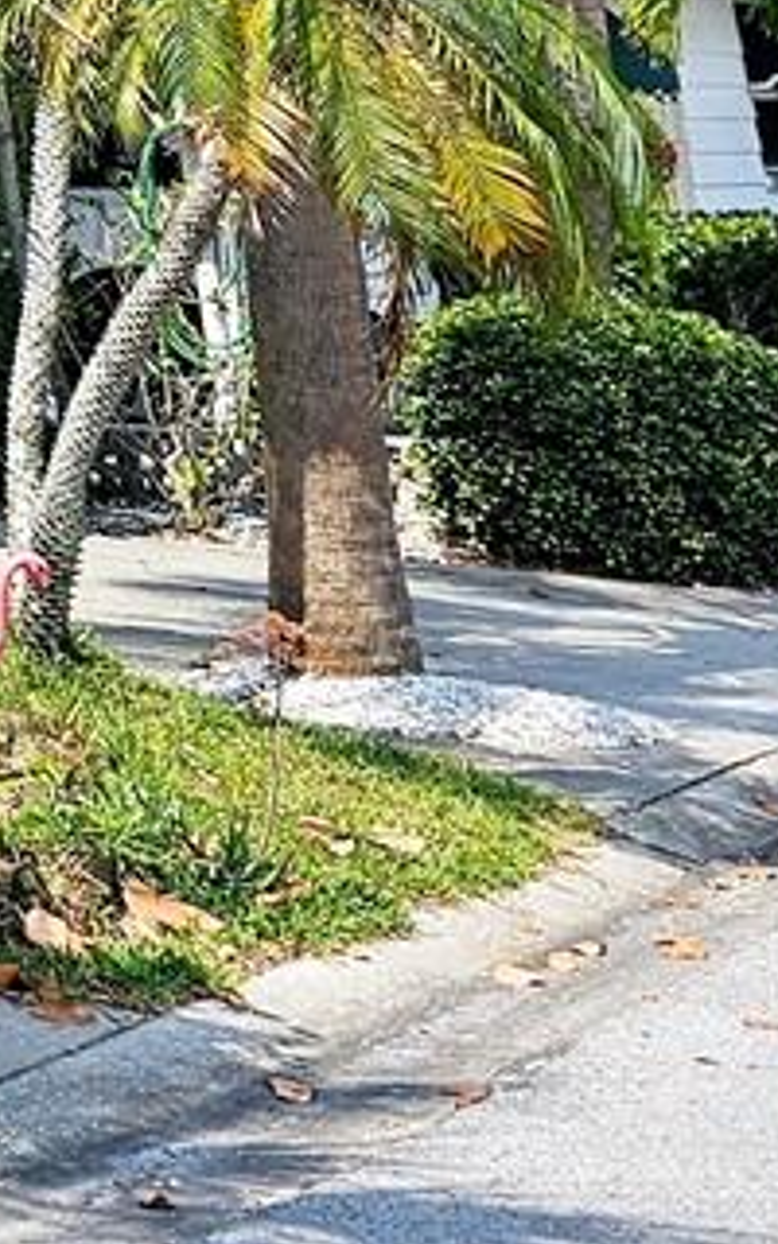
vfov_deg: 15.3
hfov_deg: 8.1
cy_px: -832
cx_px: -1972
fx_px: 4139
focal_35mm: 122
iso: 10
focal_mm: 6.3
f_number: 1.7
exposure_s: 1/667
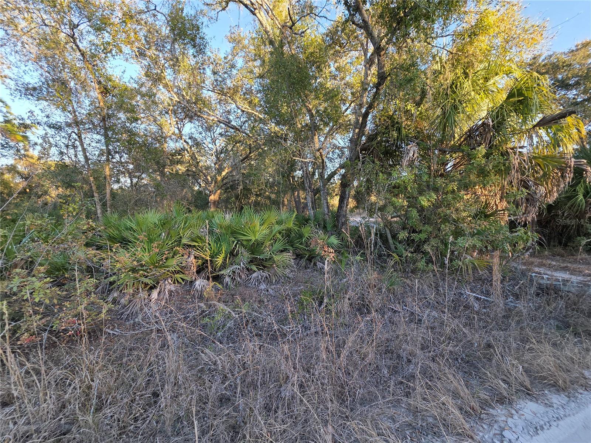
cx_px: 296
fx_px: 222
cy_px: 222
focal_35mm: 13
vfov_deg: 89.9
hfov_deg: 106.2
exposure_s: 1/120
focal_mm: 2.2
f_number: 1.9
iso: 25
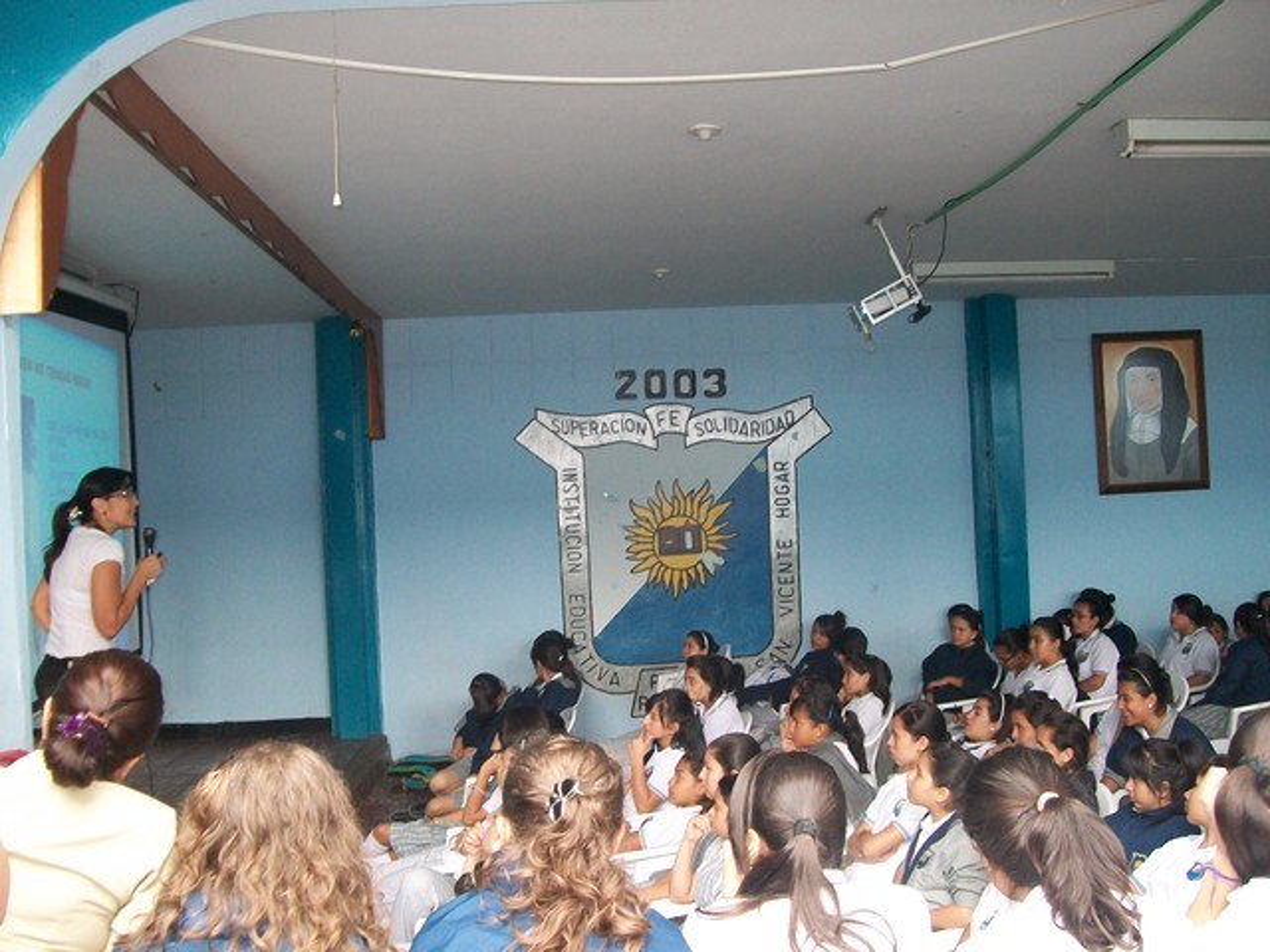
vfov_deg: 39.7
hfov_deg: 51.4
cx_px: 635
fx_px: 1321
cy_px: 476
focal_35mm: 36
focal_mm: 6
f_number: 2.7
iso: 160
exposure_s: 1/30
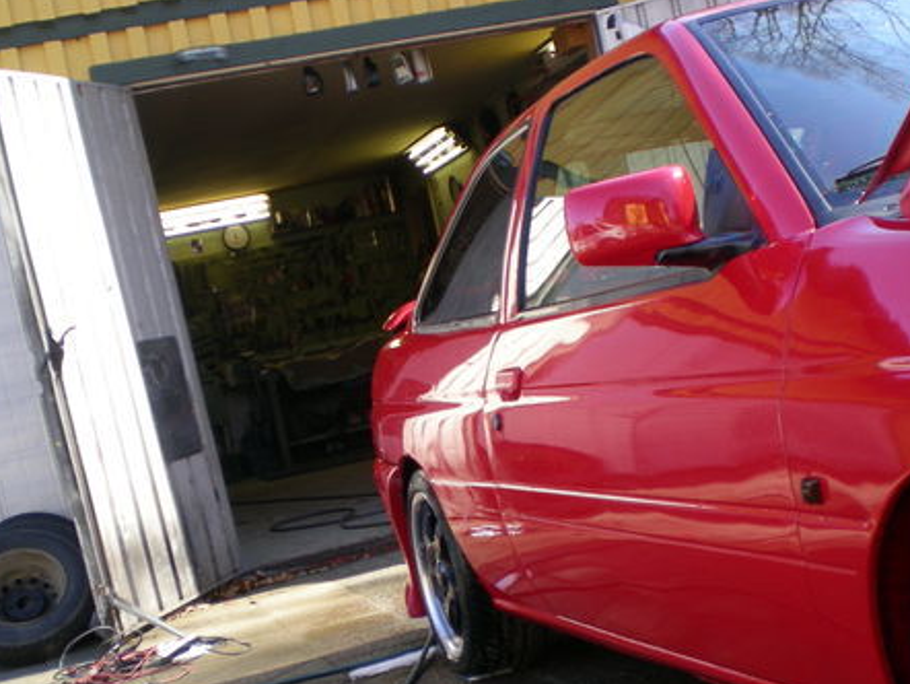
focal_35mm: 55
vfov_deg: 26.5
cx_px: 471
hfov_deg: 34.9
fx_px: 1447
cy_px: 447
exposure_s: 1/76.3
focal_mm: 6.3
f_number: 3.1
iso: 50
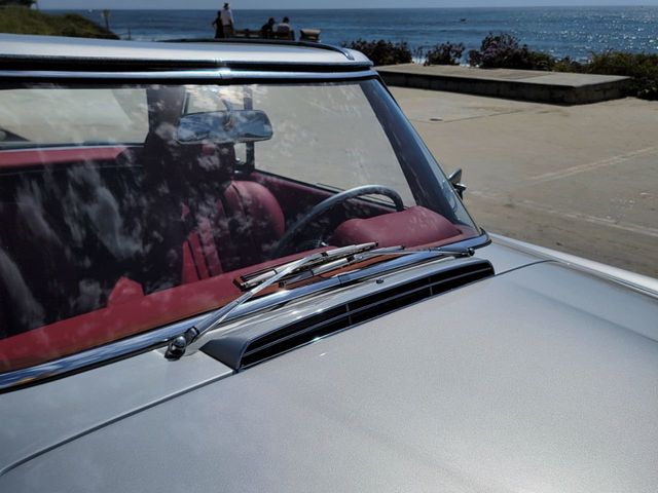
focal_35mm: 24
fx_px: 456
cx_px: 329
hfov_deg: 71.6
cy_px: 246
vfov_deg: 56.8
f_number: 1.8
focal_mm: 6.7
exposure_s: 1/10000
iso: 16
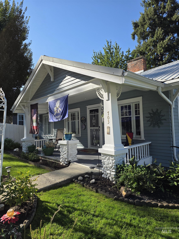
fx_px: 159
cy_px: 120
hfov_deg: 58.9
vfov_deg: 73.9
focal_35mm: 23
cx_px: 90
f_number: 1.7
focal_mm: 6.3
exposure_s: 1/3455
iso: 80
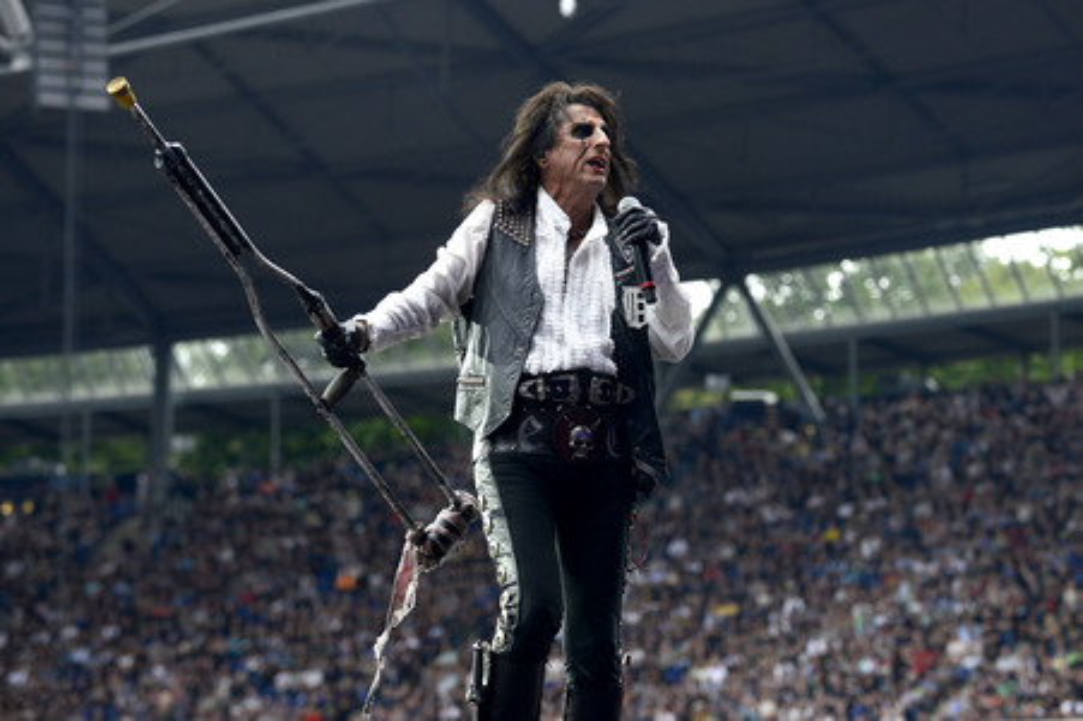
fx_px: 3607
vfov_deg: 11.4
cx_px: 542
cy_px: 360
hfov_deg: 17.1
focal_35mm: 120
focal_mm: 120
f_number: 5
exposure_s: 1/800
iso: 320
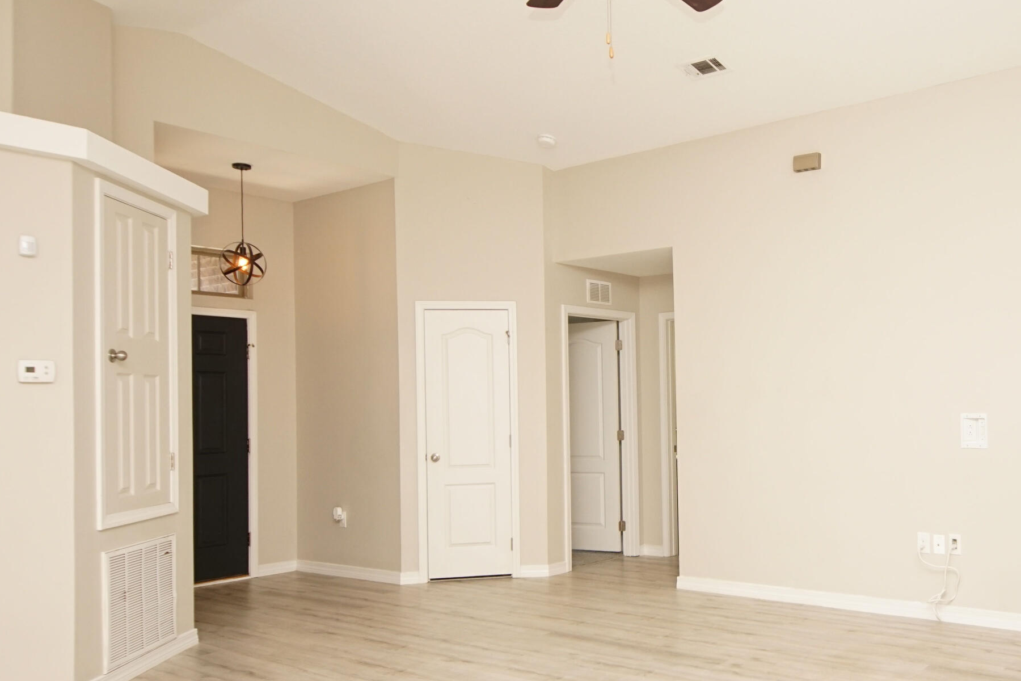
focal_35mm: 30
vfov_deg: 43.4
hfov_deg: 59.1
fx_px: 851
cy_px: 399
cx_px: 747
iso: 800
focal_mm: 12
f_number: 4.5
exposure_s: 1/60
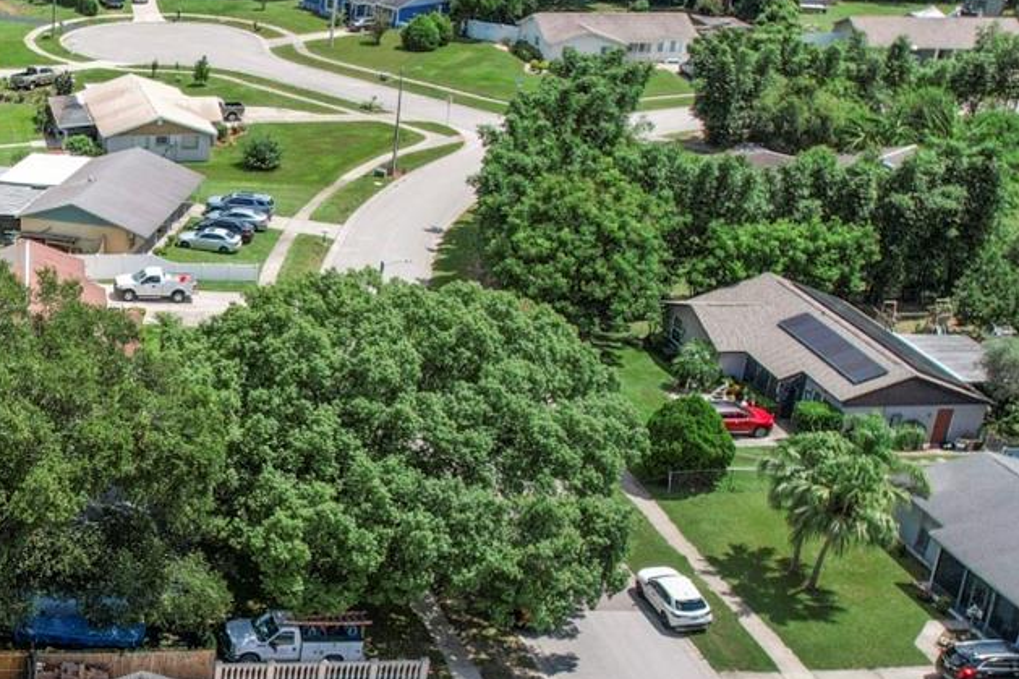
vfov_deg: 24.1
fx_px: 1585
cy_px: 449
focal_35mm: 56
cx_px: -120
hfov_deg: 31.4
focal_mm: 8.38
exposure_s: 1/1600
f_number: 2.8
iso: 100
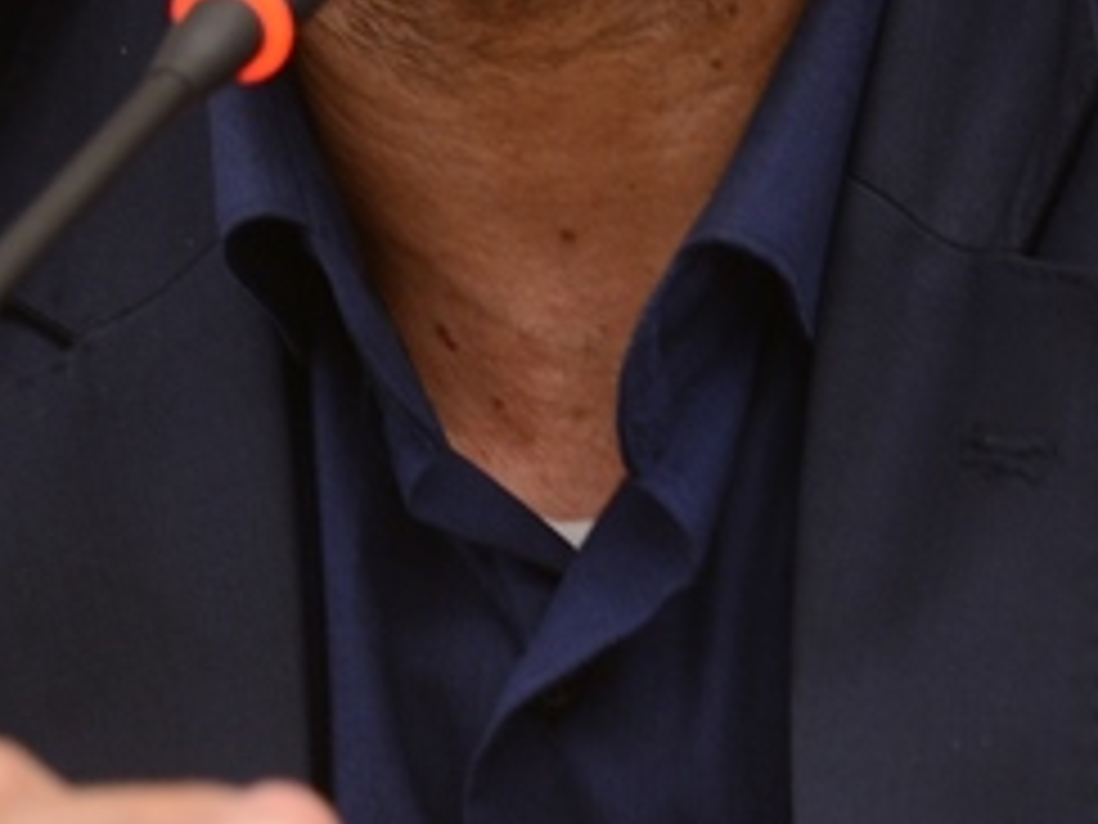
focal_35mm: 710
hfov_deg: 2.8
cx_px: 626
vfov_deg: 2.1
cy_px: -369
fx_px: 22521
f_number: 3.5
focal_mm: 150
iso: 640
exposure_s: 1/100
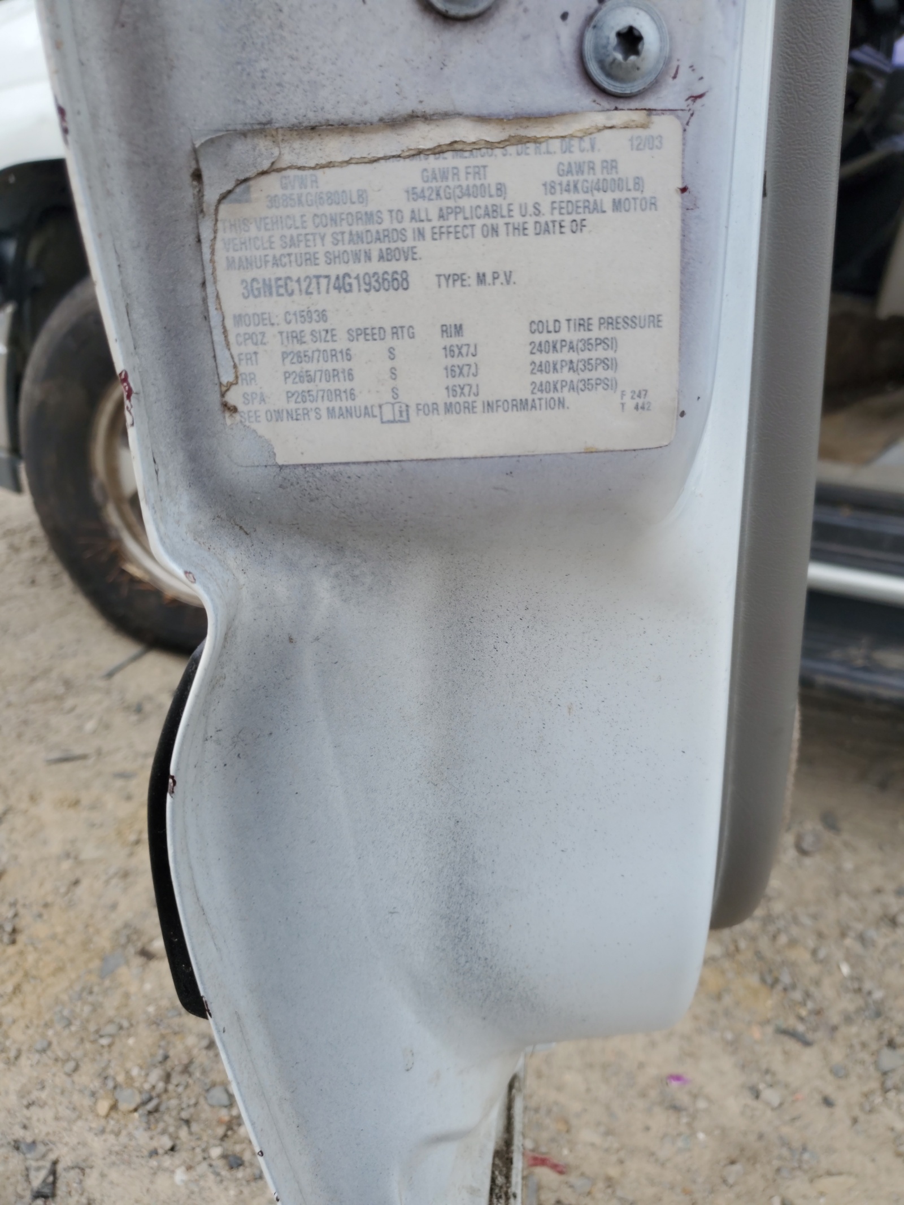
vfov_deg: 67.3
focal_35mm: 26
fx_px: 905
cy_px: 602
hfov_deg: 53.1
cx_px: 452
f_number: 1.5
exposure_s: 1/1667
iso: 50
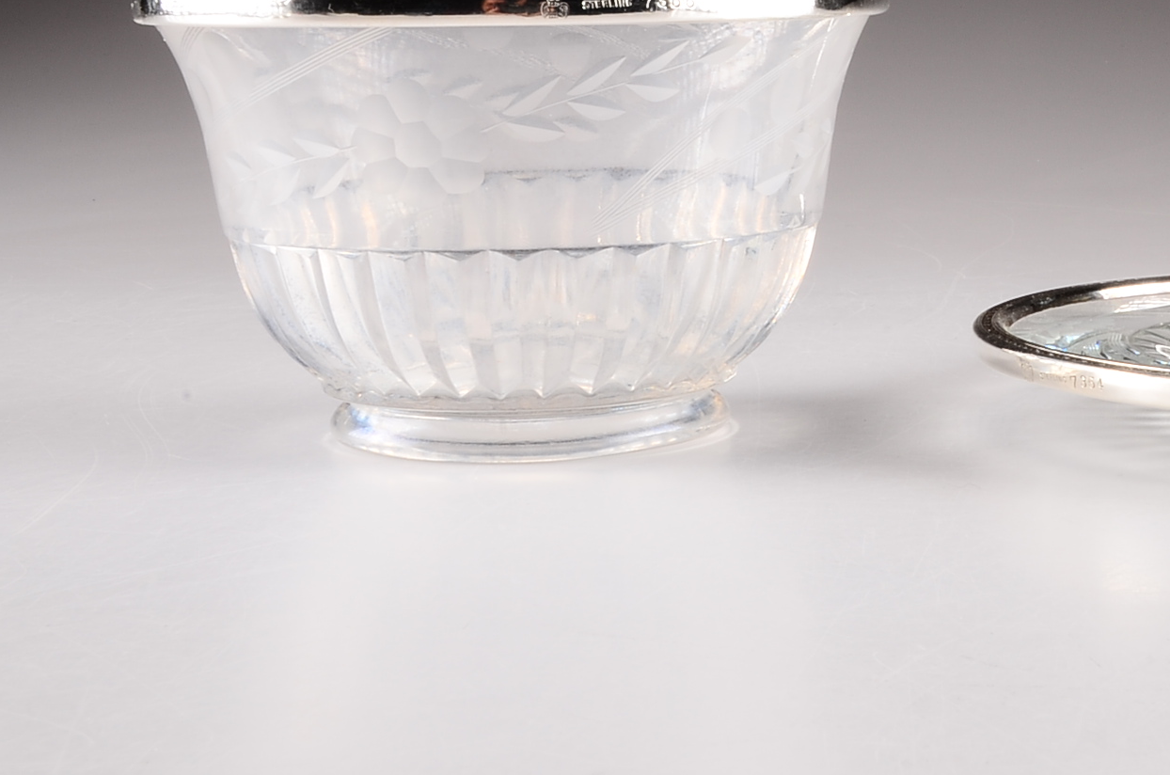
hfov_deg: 19.9
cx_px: 1004
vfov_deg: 13.5
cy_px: 258
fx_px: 3276
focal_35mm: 101
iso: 100
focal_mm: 34
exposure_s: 1/160
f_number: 29
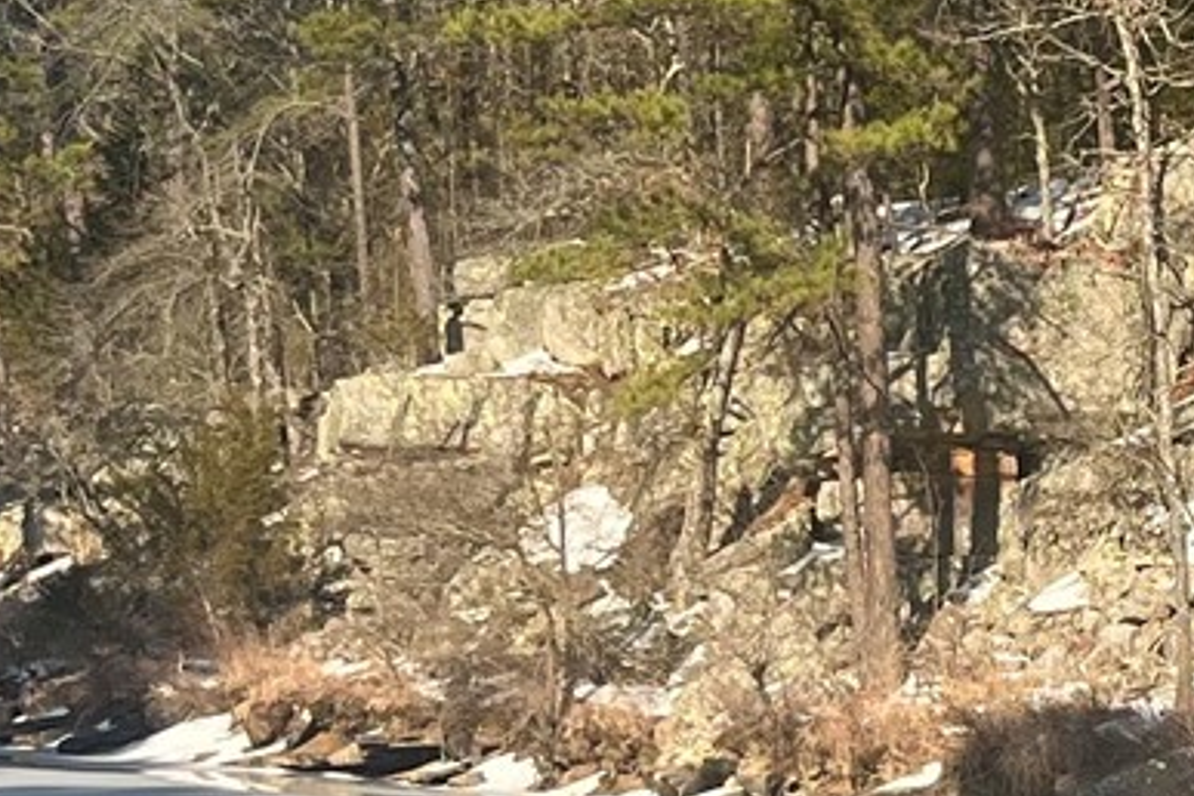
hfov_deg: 15.0
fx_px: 4444
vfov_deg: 10.2
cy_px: 623
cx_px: 1237
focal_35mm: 134
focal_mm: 5.1
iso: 50
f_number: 1.6
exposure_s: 1/2463
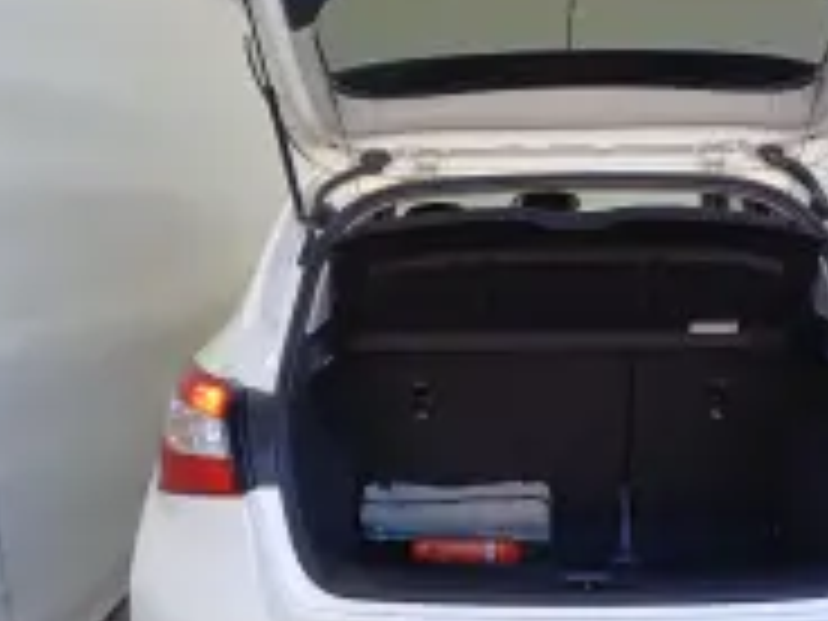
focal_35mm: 49
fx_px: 1172
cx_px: 477
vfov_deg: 29.7
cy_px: 306
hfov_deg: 38.8
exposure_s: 1/136
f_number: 1.8
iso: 50
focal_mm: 4.65
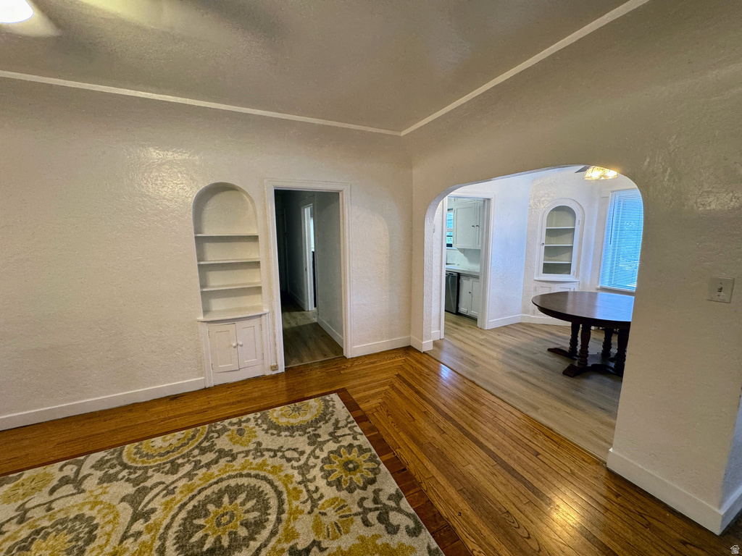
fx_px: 300
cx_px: 371
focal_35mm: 14
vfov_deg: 85.7
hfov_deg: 102.1
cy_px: 278
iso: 200
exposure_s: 1/60
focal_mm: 2.22
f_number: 2.2
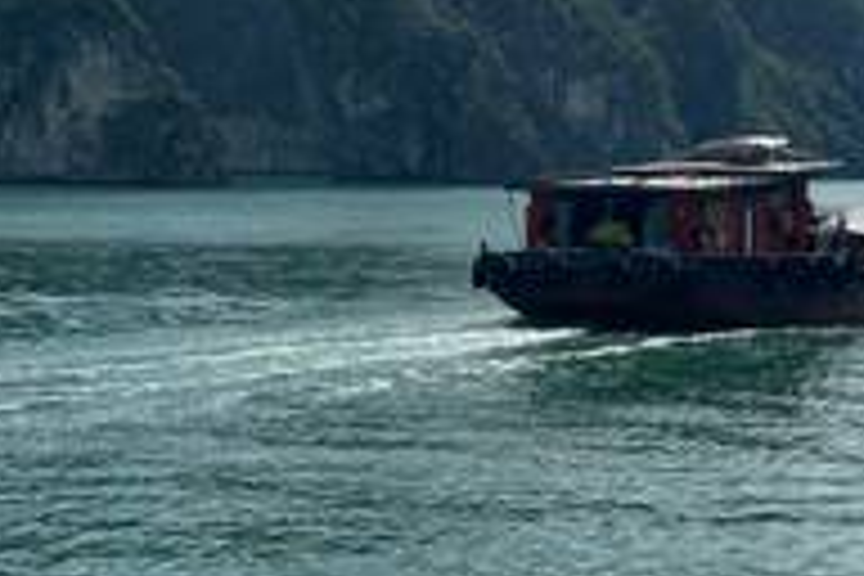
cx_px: 468
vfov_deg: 10.9
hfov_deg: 16.4
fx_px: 3000
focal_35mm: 125
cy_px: 50
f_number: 1.78
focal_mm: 6.86
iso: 64
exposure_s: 1/7634
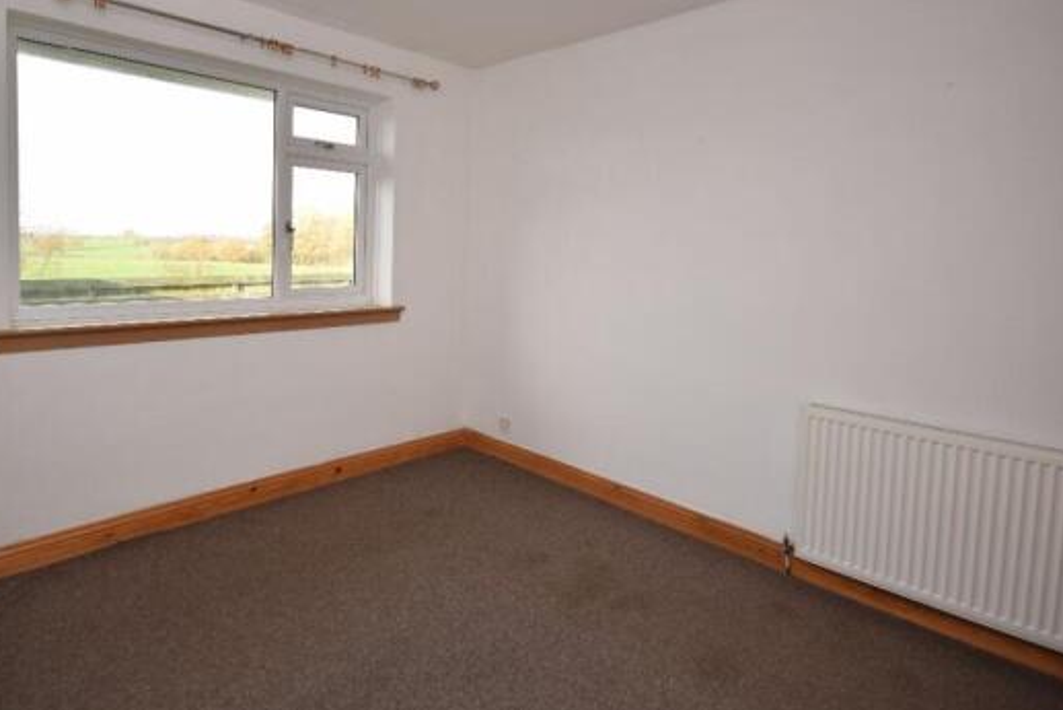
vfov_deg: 63.7
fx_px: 561
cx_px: 429
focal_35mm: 19
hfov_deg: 85.9
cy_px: 269
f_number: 4
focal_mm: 10
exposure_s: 1/60
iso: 100
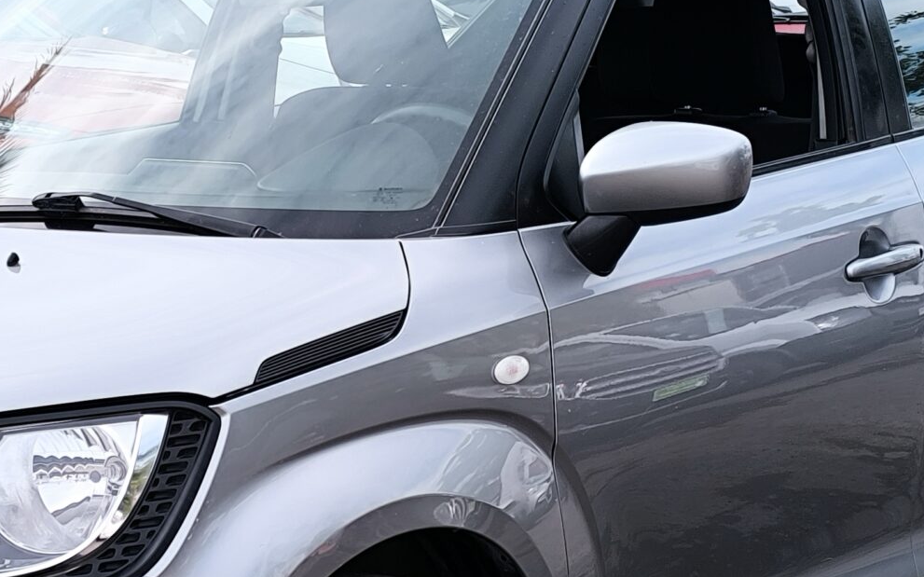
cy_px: 392
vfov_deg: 10.4
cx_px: 291
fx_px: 3172
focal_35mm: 126
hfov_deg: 16.5
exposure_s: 1/599
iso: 50
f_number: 1.65
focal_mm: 6.14
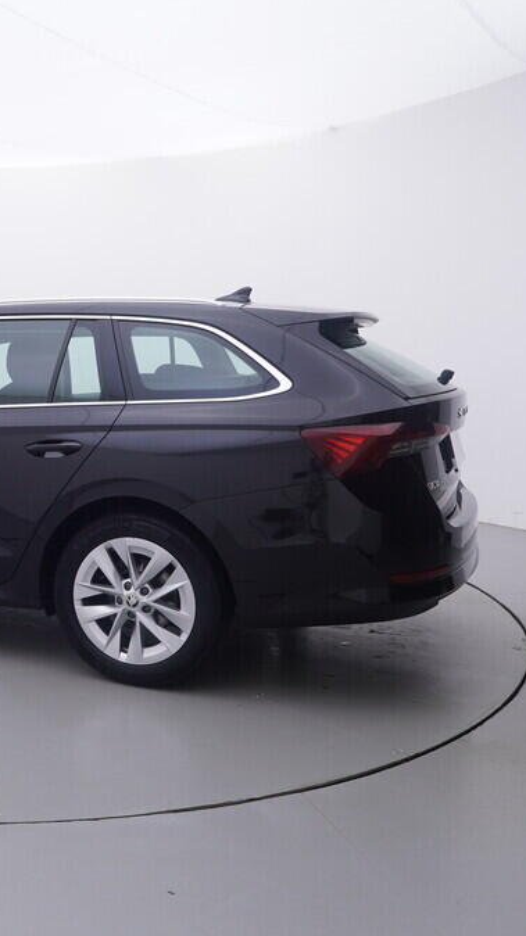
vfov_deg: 55.6
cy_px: 469
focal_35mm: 36
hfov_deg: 30.5
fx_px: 889
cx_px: -10
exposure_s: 1/80
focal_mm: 15
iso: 200
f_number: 5
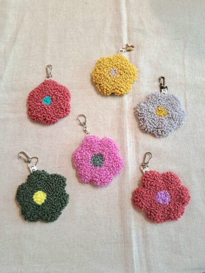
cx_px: 102
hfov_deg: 56.8
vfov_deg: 71.6
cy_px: 136
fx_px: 190
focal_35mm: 24
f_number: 1.8
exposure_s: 1/50
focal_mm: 5.23
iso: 80
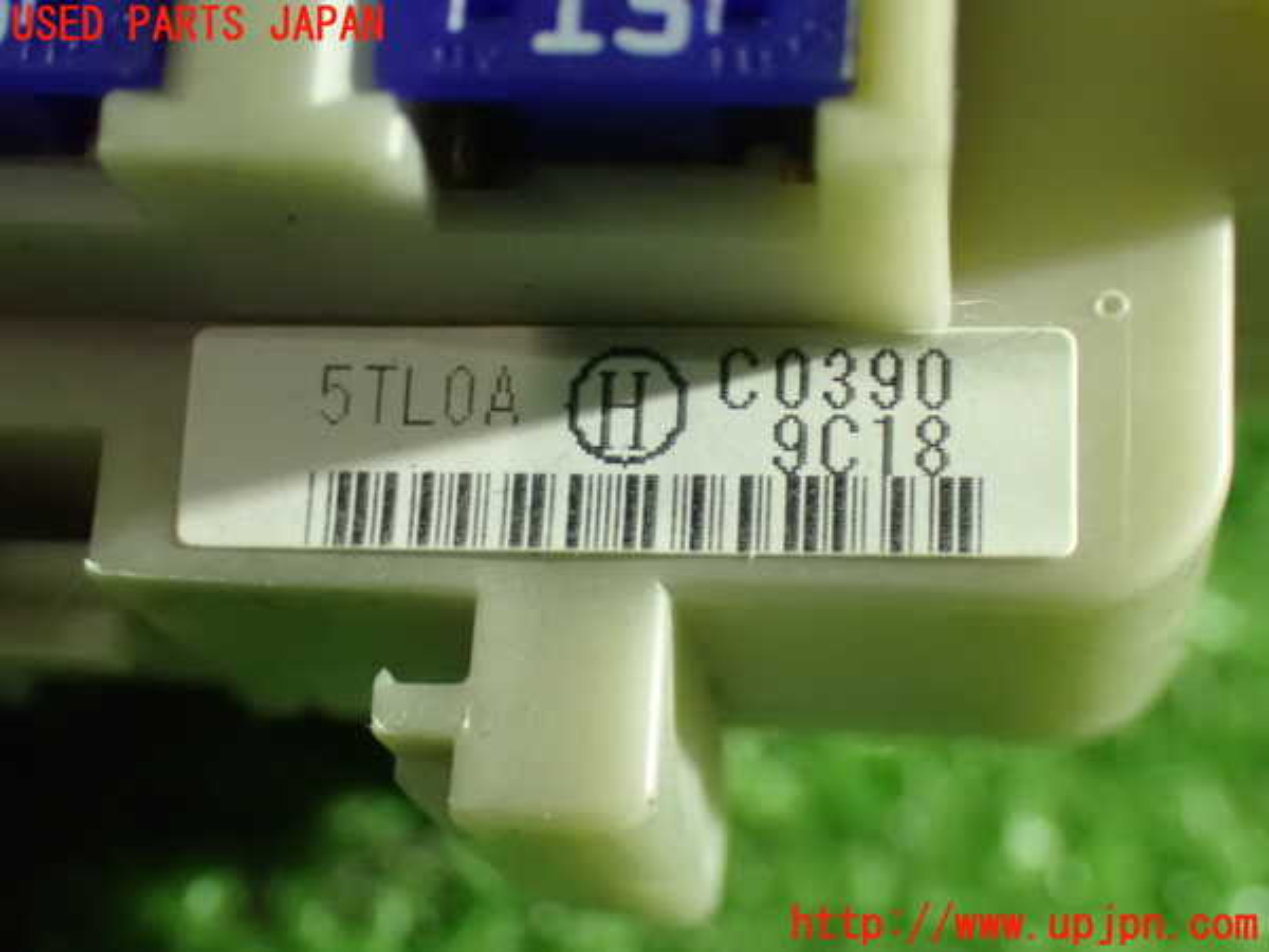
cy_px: 476
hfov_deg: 27.4
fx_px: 2603
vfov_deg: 20.7
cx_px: 634
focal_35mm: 71
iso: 1600
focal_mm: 12.73
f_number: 3.9
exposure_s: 1/15
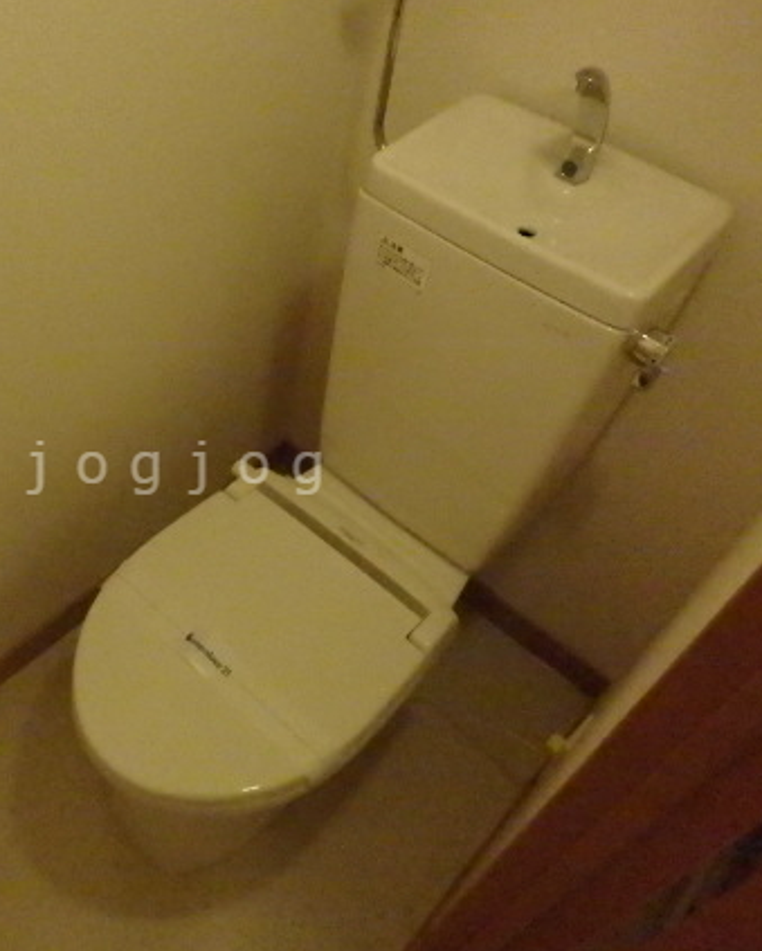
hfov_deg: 45.3
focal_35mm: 31
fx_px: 873
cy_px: 468
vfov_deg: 57.1
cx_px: 180
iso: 3200
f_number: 3.5
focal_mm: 3.7
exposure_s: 1/60
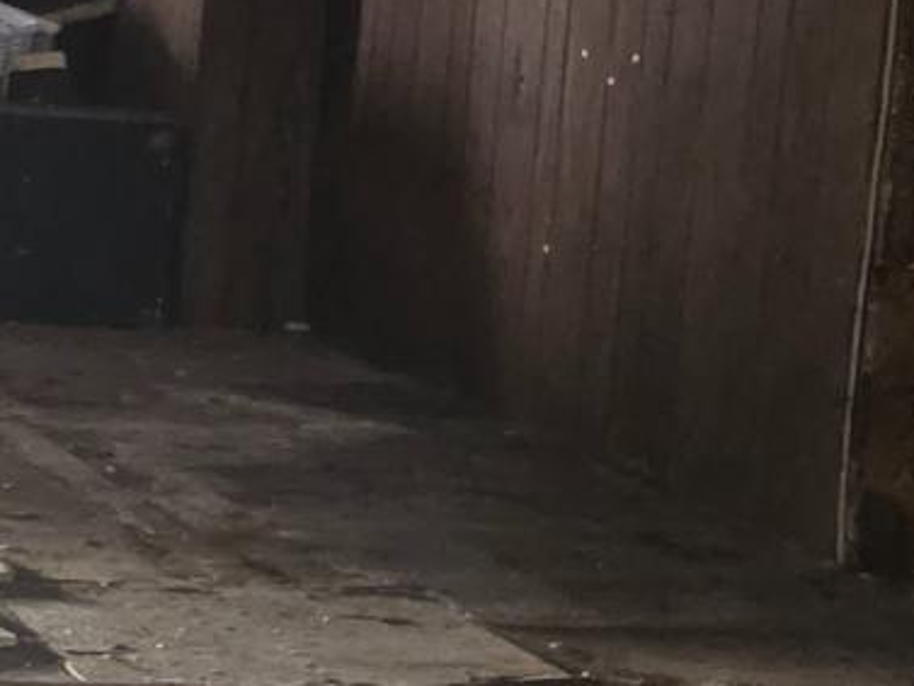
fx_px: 3302
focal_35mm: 125
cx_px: -912
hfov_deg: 13.5
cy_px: 298
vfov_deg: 11.9
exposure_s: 1/10
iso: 250
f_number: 1.8
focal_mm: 5.4
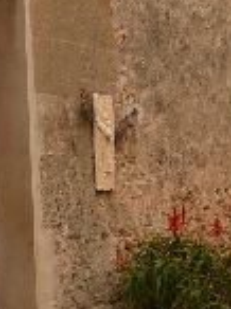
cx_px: 519
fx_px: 857
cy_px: 247
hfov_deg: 12.6
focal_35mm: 96
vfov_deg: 20.3
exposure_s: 1/320
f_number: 3.3
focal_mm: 4.6
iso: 100
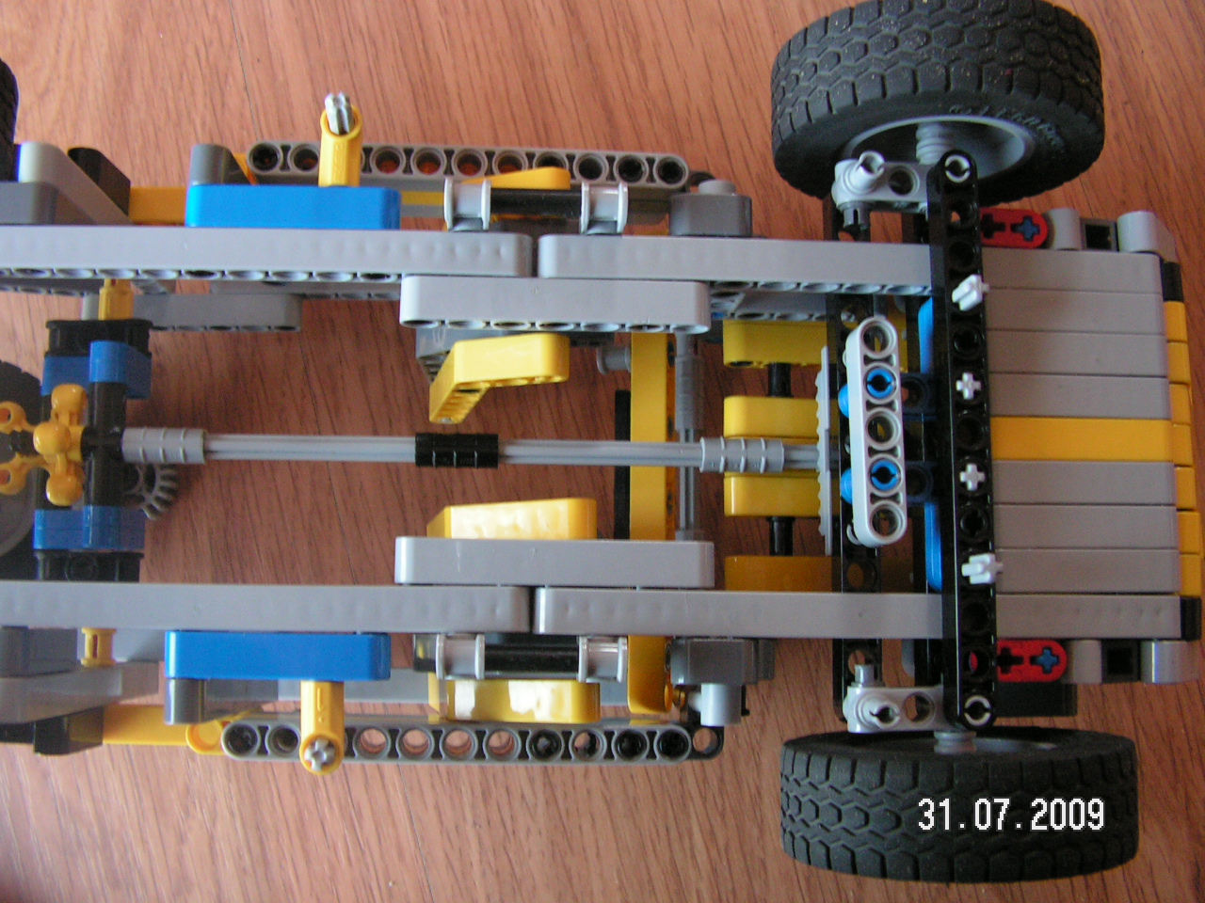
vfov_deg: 39.7
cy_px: 452
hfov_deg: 51.4
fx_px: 1253
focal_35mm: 36
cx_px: 602
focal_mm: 6
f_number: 3.2
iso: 200
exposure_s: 1/25
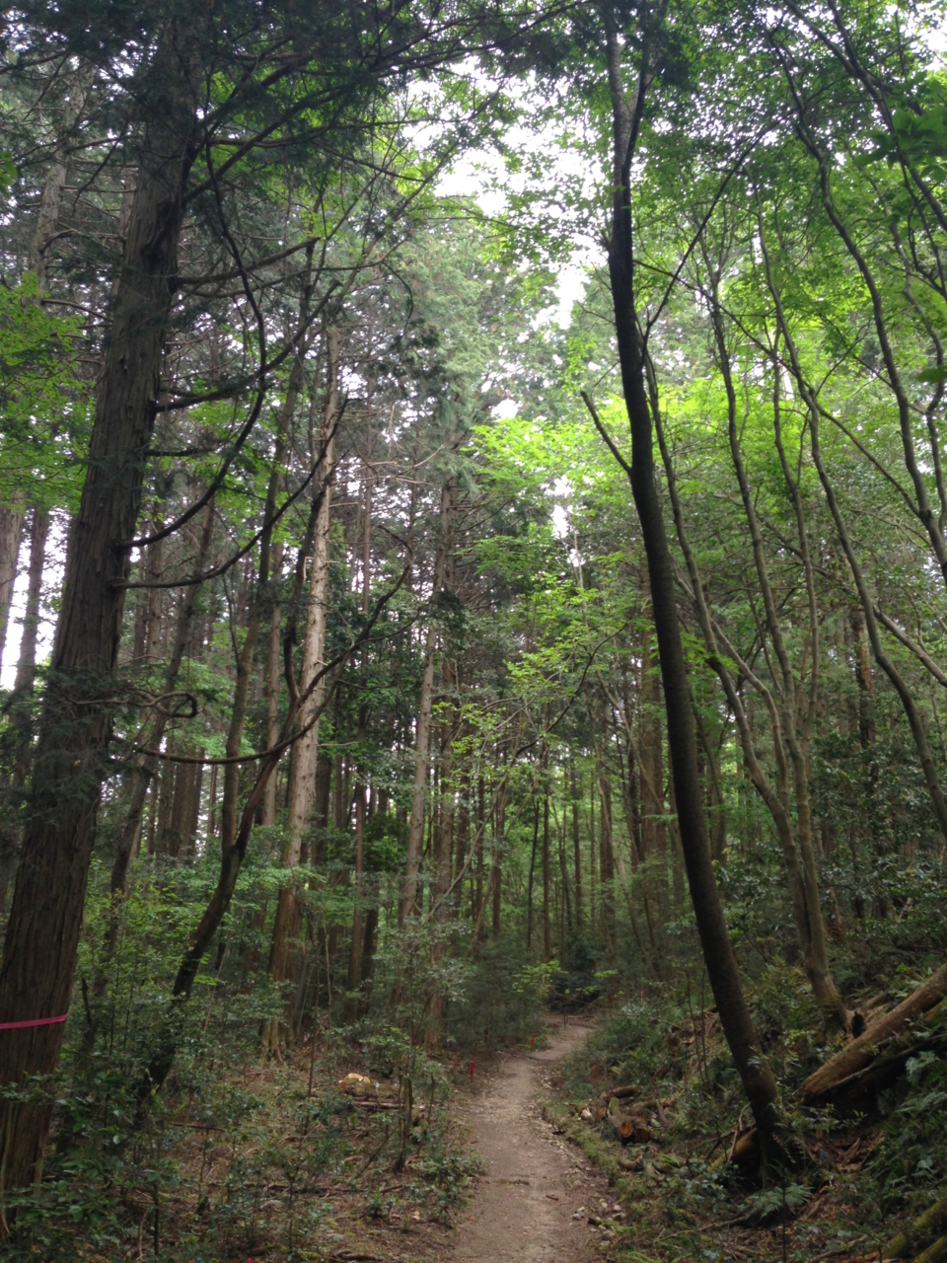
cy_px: 632
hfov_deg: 42.9
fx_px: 1204
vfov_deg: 55.4
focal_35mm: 33
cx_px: 474
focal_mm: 4.12
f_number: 2.4
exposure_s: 1/24
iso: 50
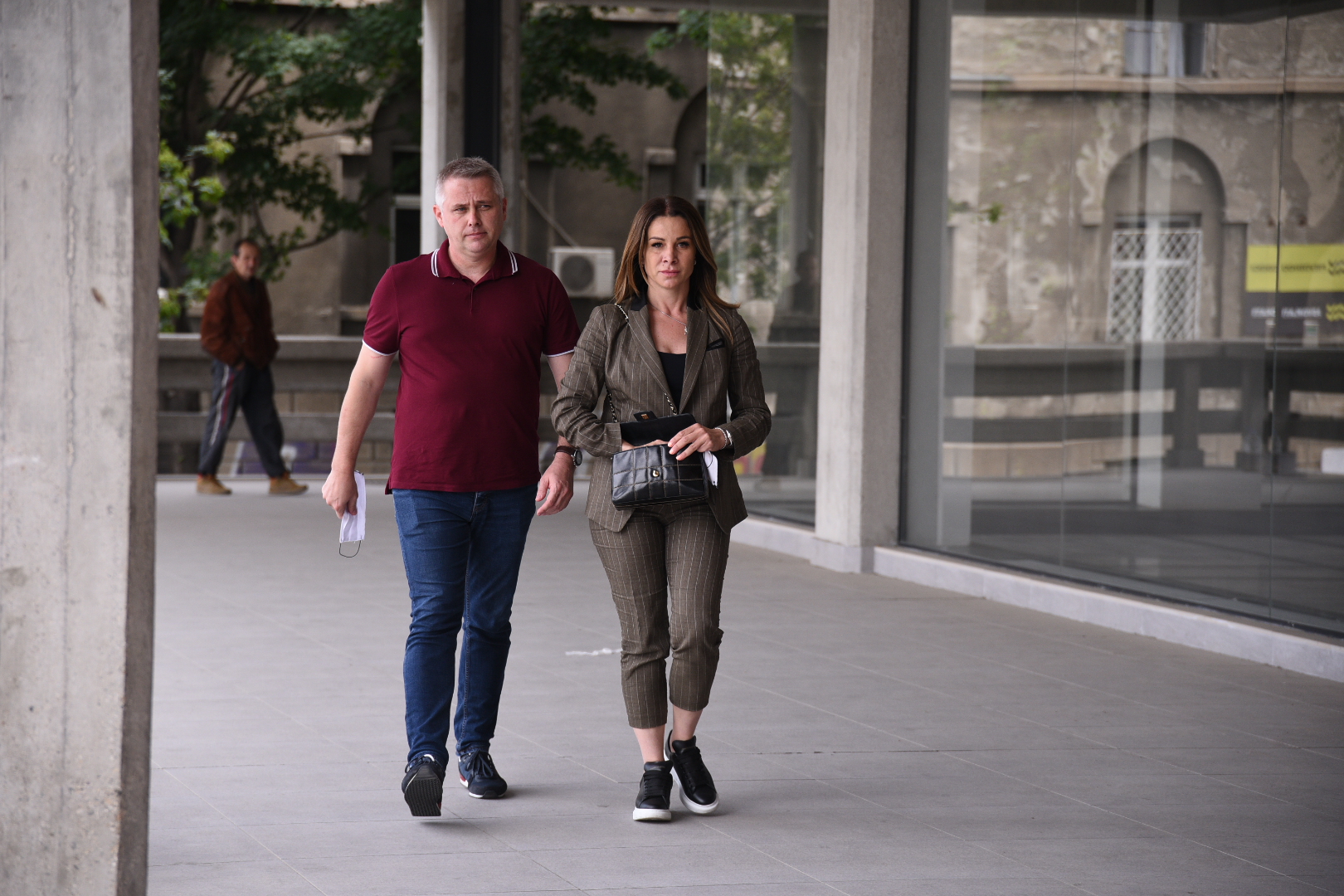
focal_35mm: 105
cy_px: 448
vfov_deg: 13.0
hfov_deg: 19.5
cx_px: 672
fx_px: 3920
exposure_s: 1/640
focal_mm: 105
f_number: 4
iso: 500
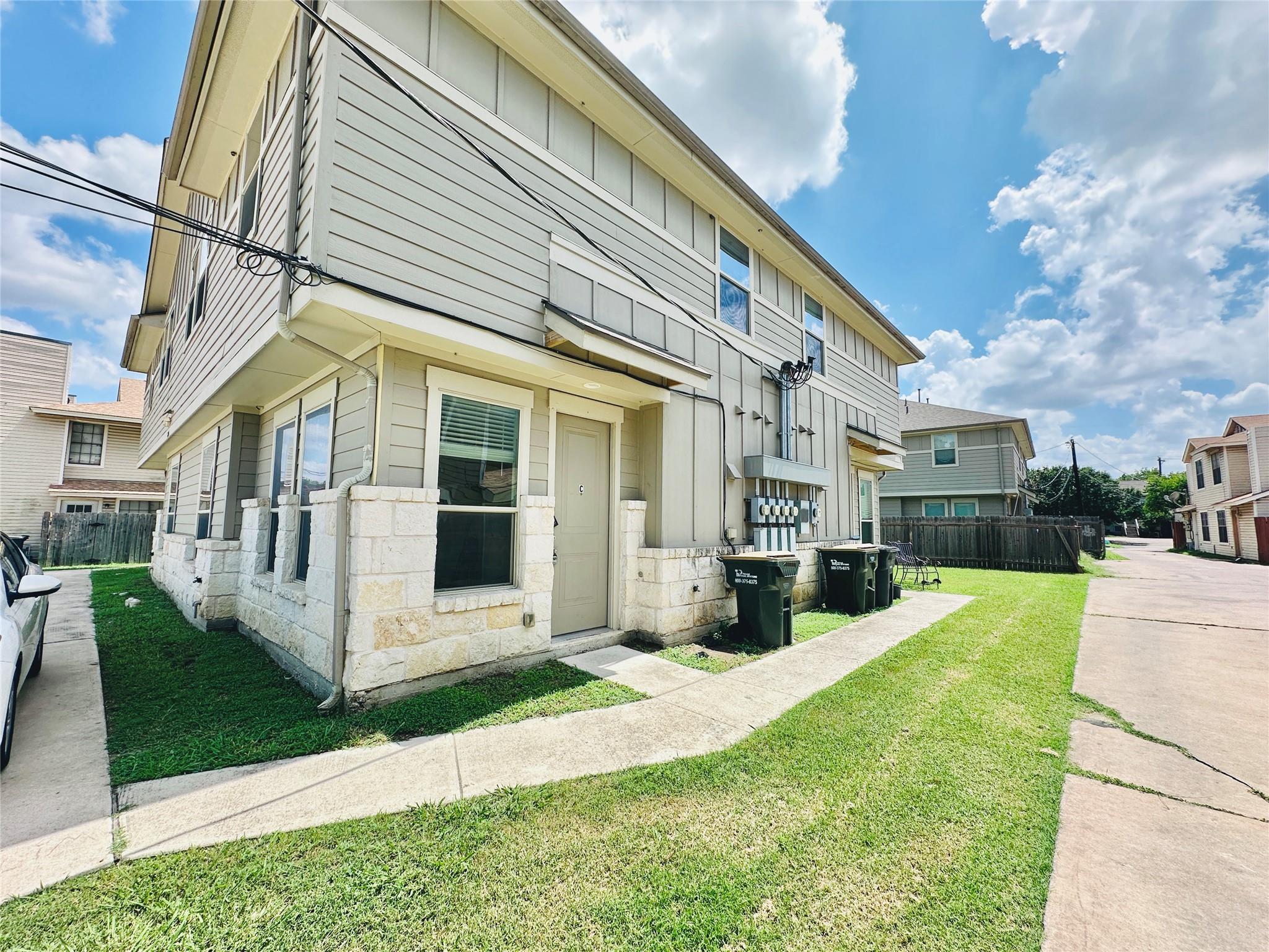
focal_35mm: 14
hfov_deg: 102.1
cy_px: 476
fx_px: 513
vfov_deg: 85.7
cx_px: 634
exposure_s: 1/1289
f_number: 2.2
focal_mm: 2.22
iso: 50
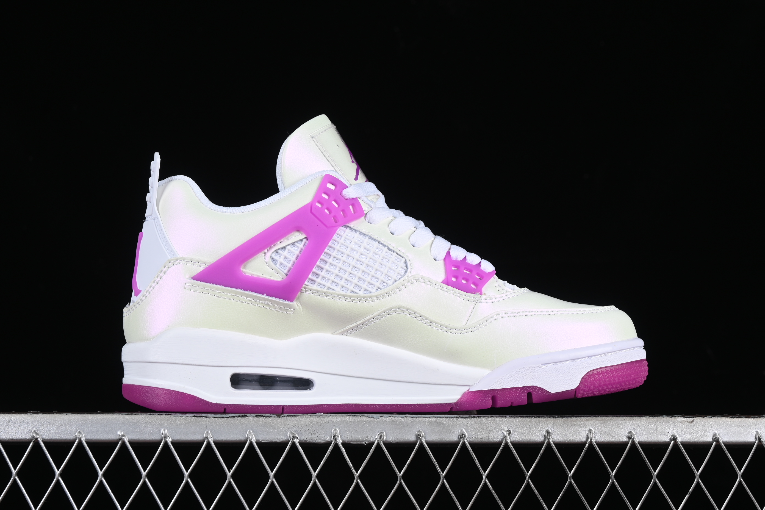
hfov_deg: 27.0
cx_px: 382
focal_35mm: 75
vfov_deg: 18.2
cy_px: 255
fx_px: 1594
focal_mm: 50
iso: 160
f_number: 8
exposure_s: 1/100
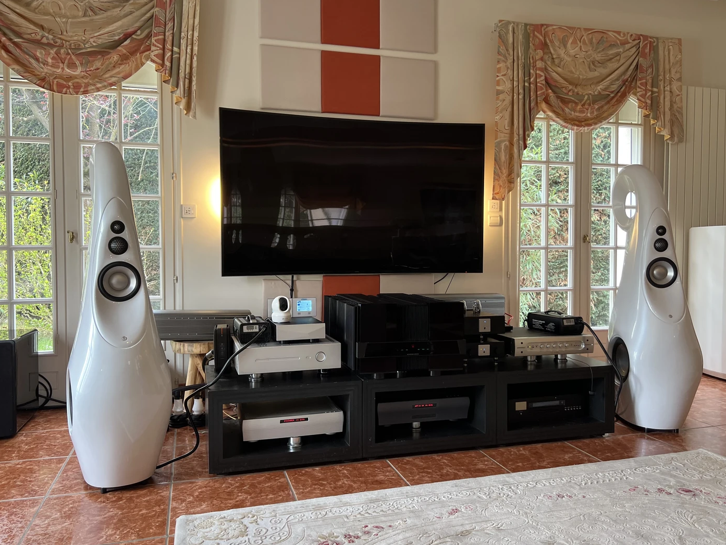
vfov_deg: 49.7
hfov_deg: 63.4
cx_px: 359
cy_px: 268
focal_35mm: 28
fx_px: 587
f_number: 1.5
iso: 100
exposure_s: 1/100
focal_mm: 5.7
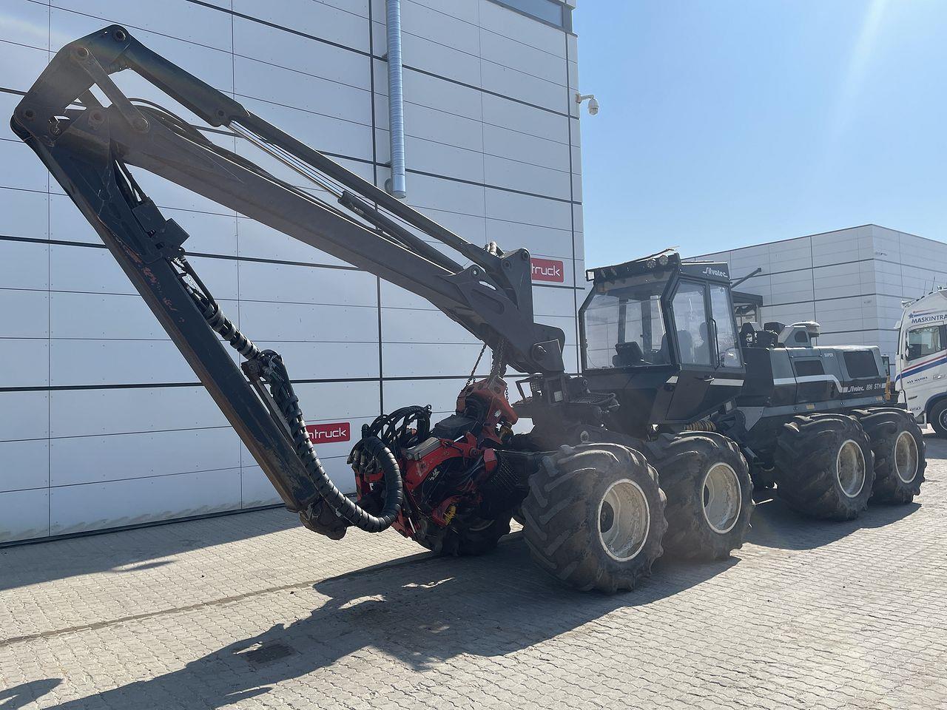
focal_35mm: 26
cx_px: 474
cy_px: 355
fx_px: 711
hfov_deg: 67.3
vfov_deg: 53.1
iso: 32
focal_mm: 4.2
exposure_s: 1/4292
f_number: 1.6
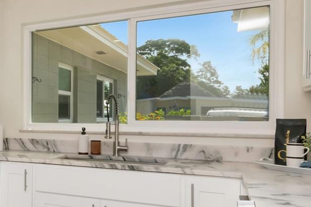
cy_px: 121
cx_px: -35
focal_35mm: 43
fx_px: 374
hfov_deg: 37.5
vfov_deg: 30.9
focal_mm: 11
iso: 800
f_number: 13
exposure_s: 1/200
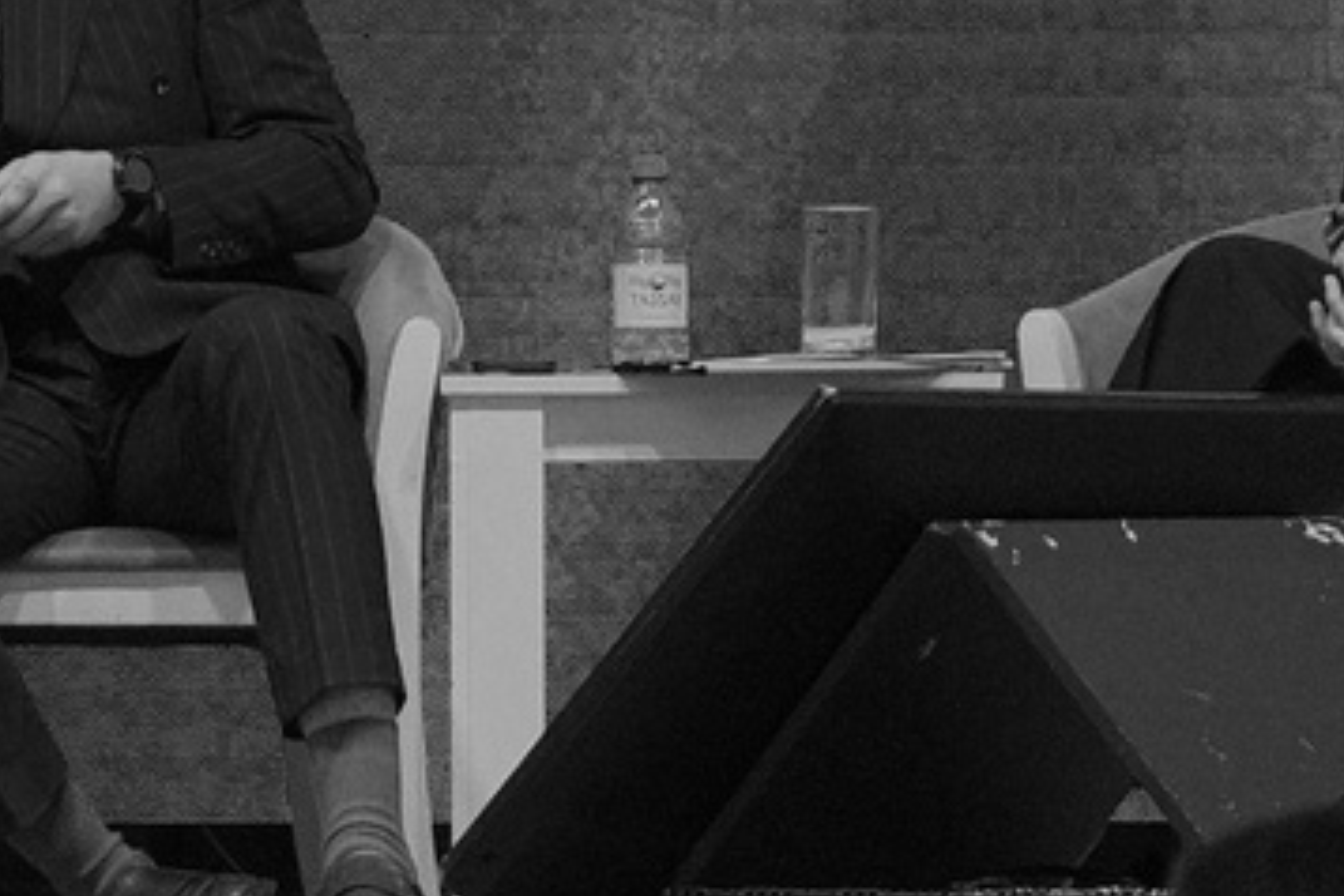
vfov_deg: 1.5
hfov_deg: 2.2
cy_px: -687
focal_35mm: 917
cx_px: -1468
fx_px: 34232
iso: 640
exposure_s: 1/250
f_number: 1.8
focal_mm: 85
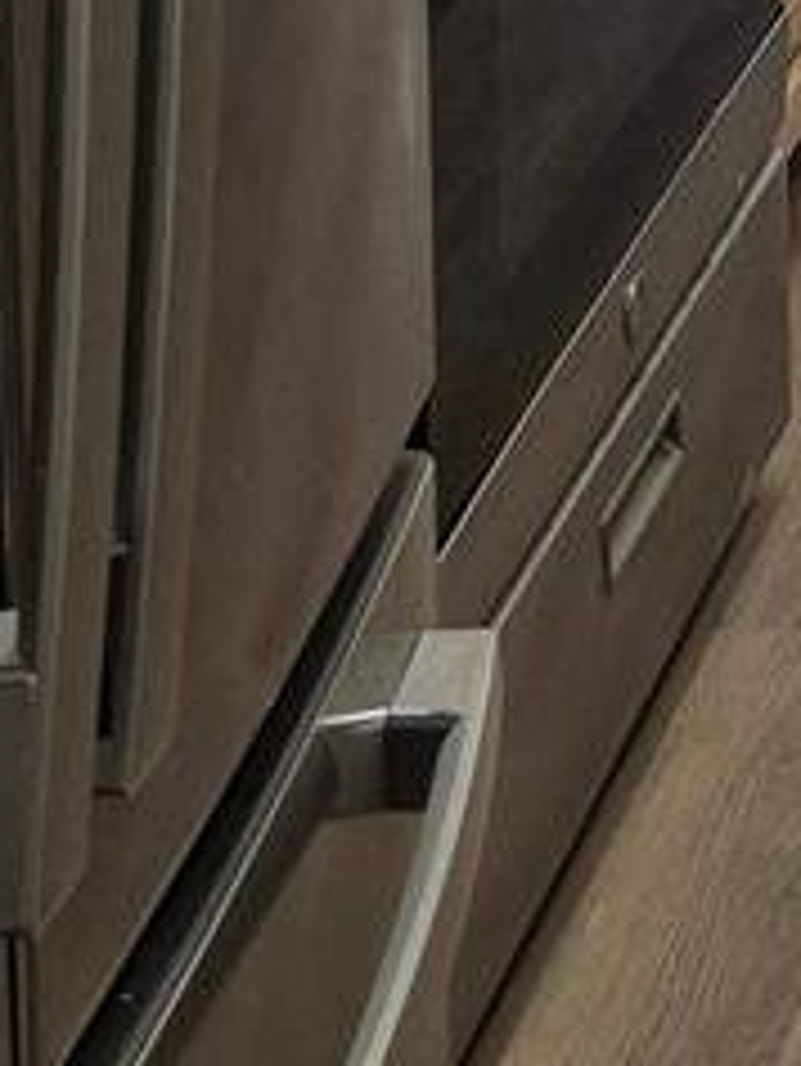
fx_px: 4593
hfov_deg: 9.1
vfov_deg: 10.8
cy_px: -1669
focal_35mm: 149
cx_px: 1845
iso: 80
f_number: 1.7
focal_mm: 6.3
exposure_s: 1/120
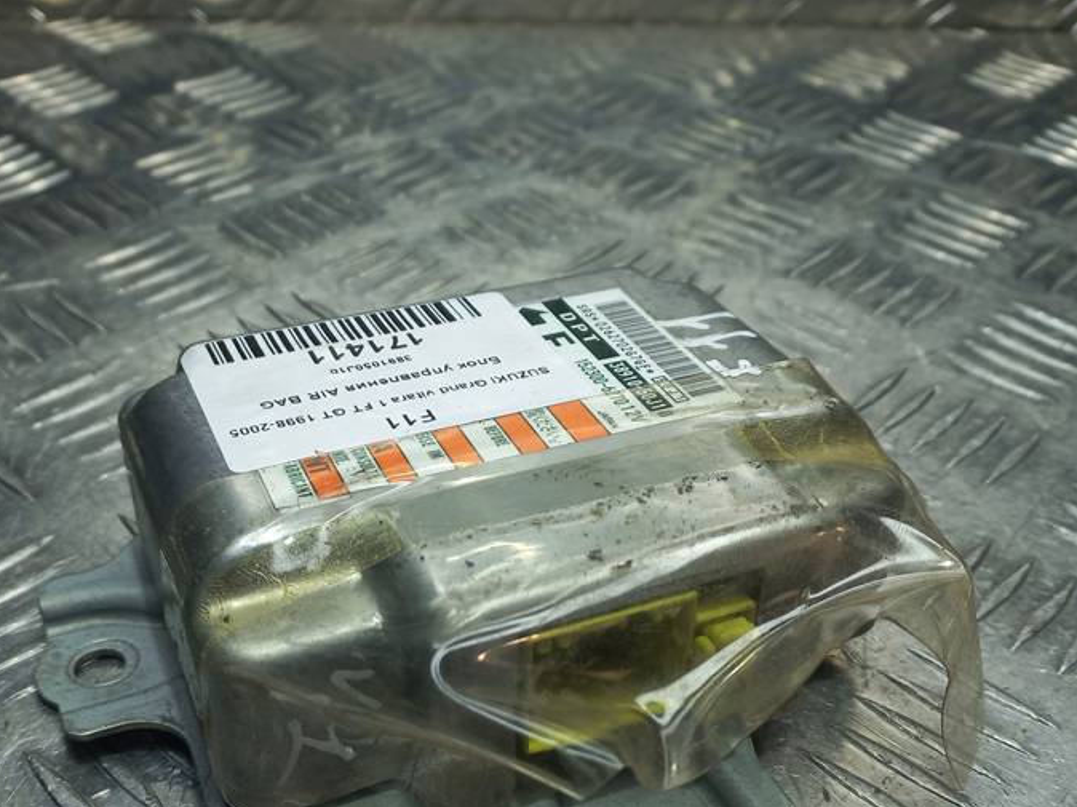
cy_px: 559
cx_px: 503
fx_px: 1182
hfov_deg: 49.0
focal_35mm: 38
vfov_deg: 37.2
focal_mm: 4.6
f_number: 1.8
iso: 40
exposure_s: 1/100
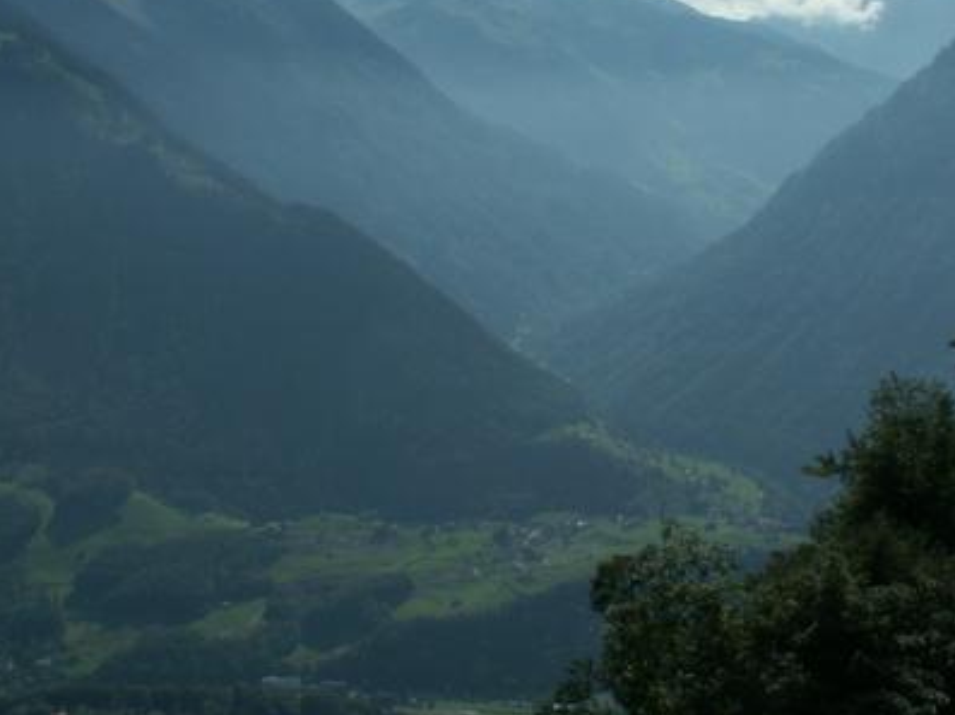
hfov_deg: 27.2
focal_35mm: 71
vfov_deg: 20.5
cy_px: 159
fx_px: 1957
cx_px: 666
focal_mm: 7.23
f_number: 8
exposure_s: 1/320
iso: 50
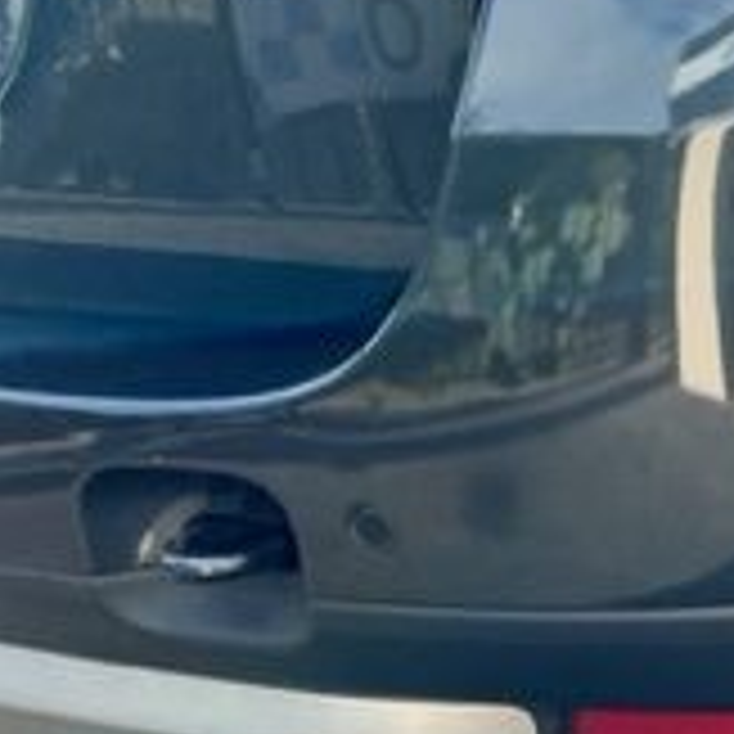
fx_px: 2159
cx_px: 1436
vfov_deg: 18.1
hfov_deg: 15.6
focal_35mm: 90
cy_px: -212
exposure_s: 1/1295
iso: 50
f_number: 1.5
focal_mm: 5.7
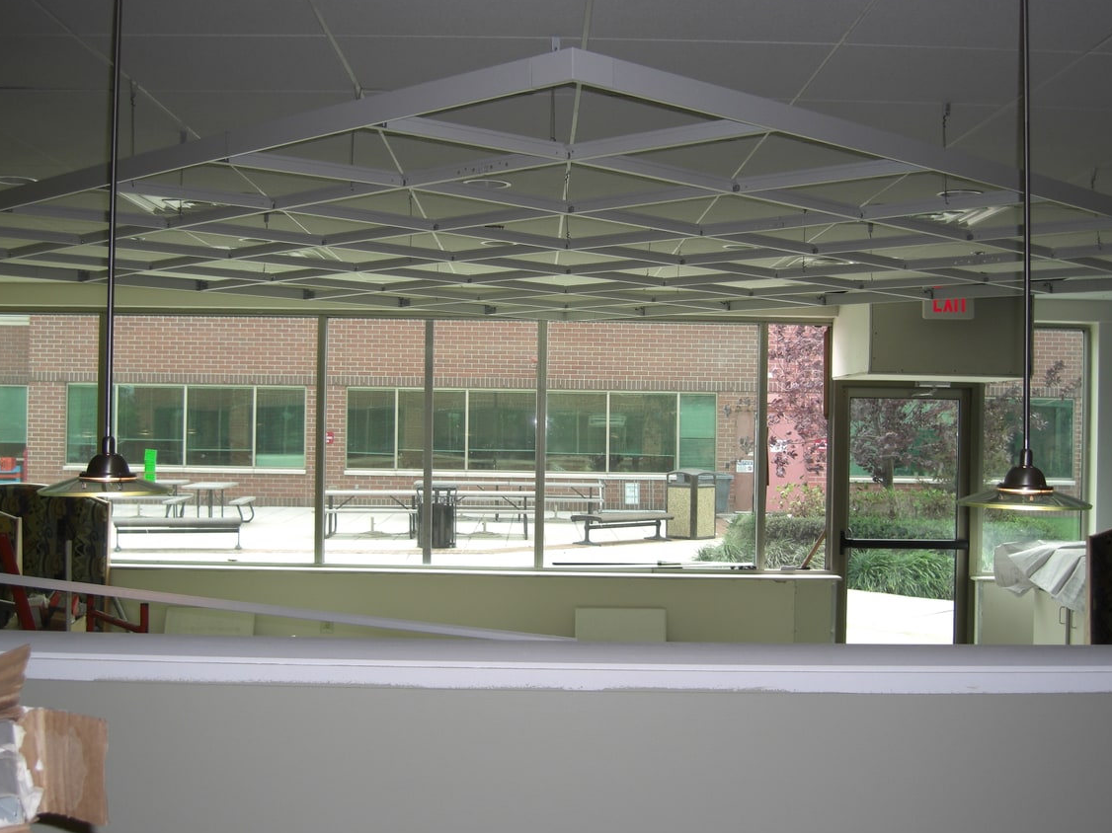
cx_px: 535
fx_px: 1445
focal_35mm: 45
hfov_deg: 42.1
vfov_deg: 32.2
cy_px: 416
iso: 80
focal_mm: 7.9
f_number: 2.8
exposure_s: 1/125
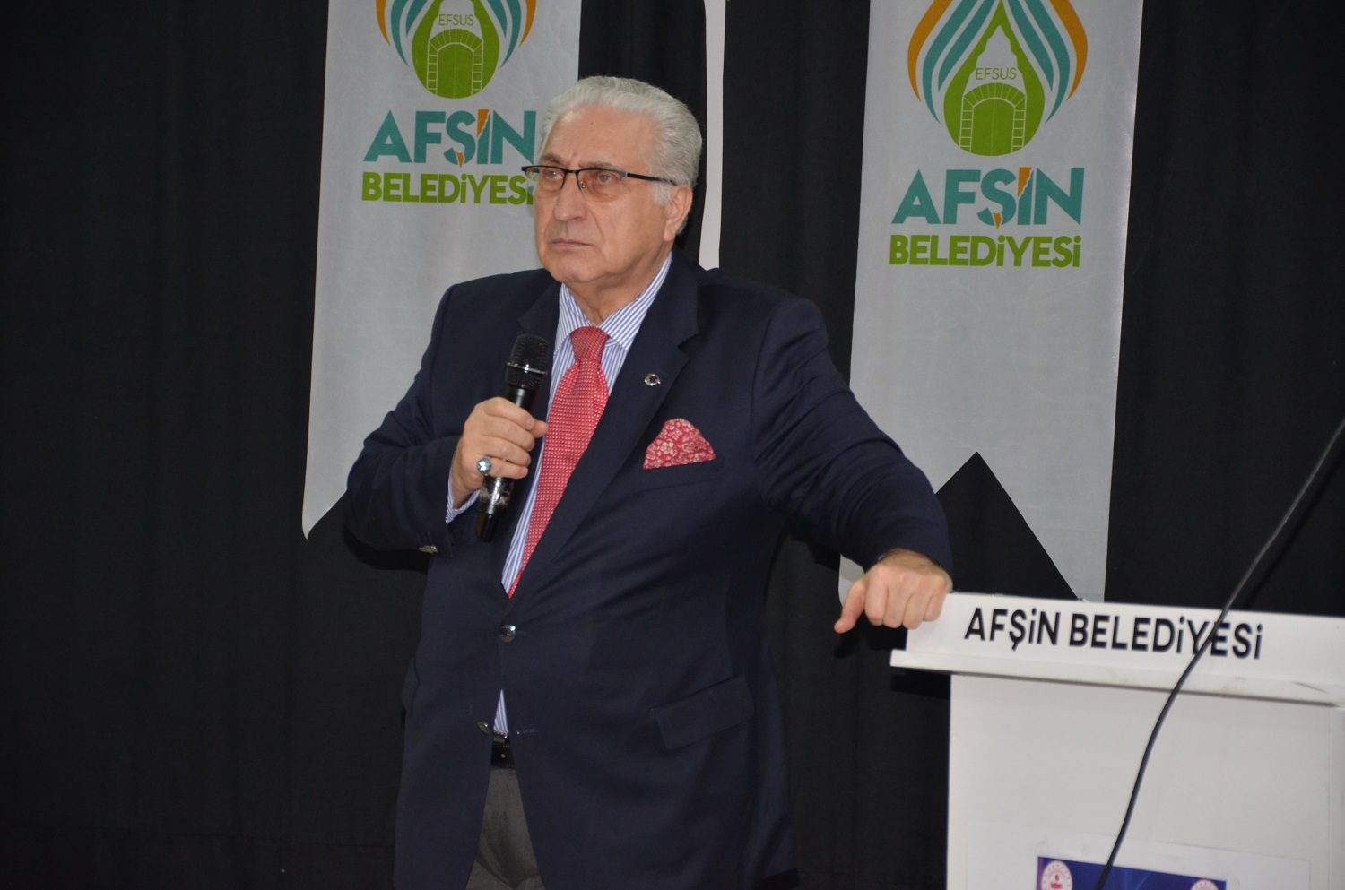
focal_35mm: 142
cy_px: 445
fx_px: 5312
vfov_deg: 9.6
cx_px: 672
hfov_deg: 14.4
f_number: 5.3
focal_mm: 95
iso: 800
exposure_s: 1/60
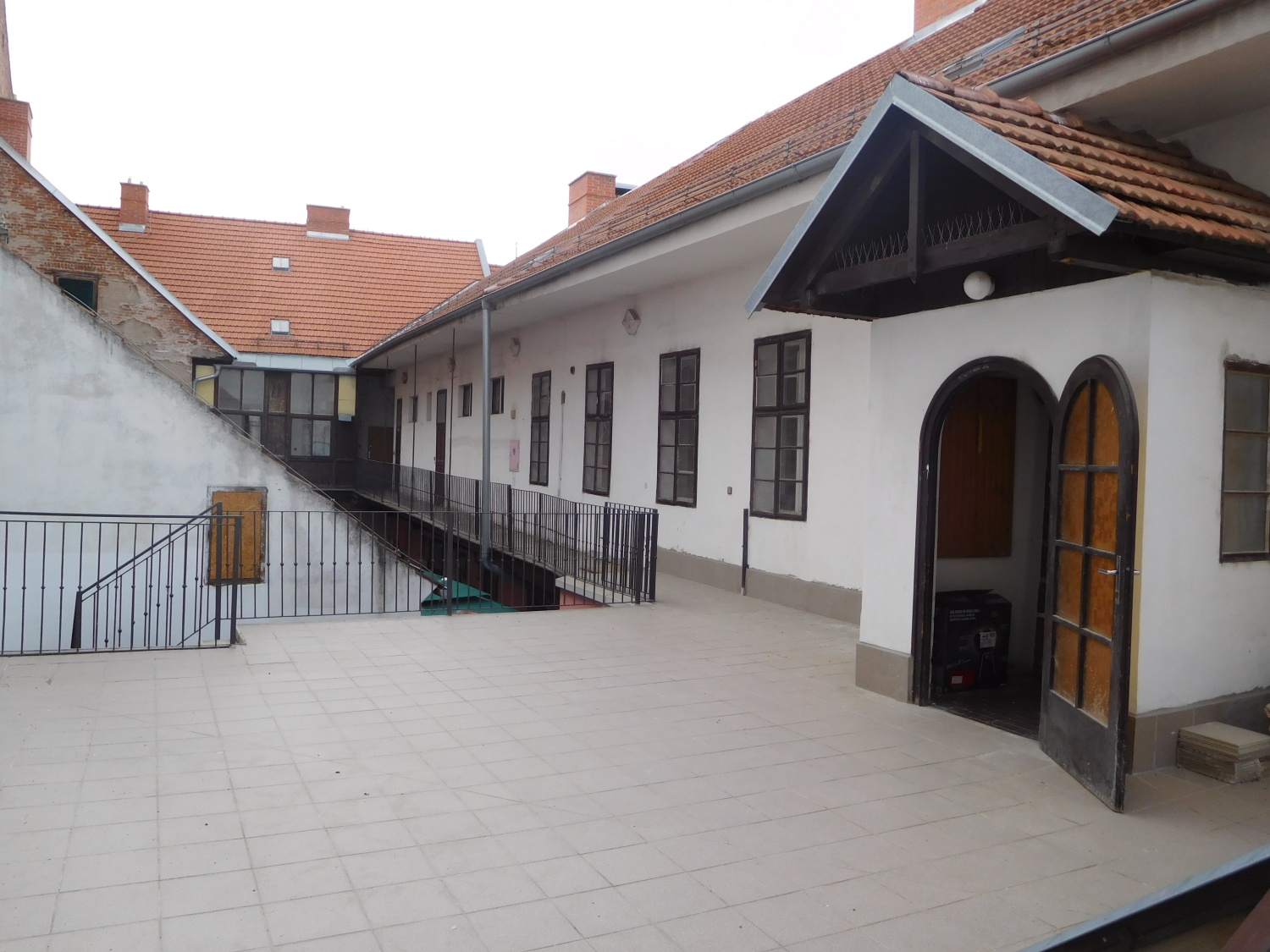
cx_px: 635
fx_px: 917
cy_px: 476
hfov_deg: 69.4
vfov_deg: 54.9
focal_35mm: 25
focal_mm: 4.5
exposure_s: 1/250
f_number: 3.4
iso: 125
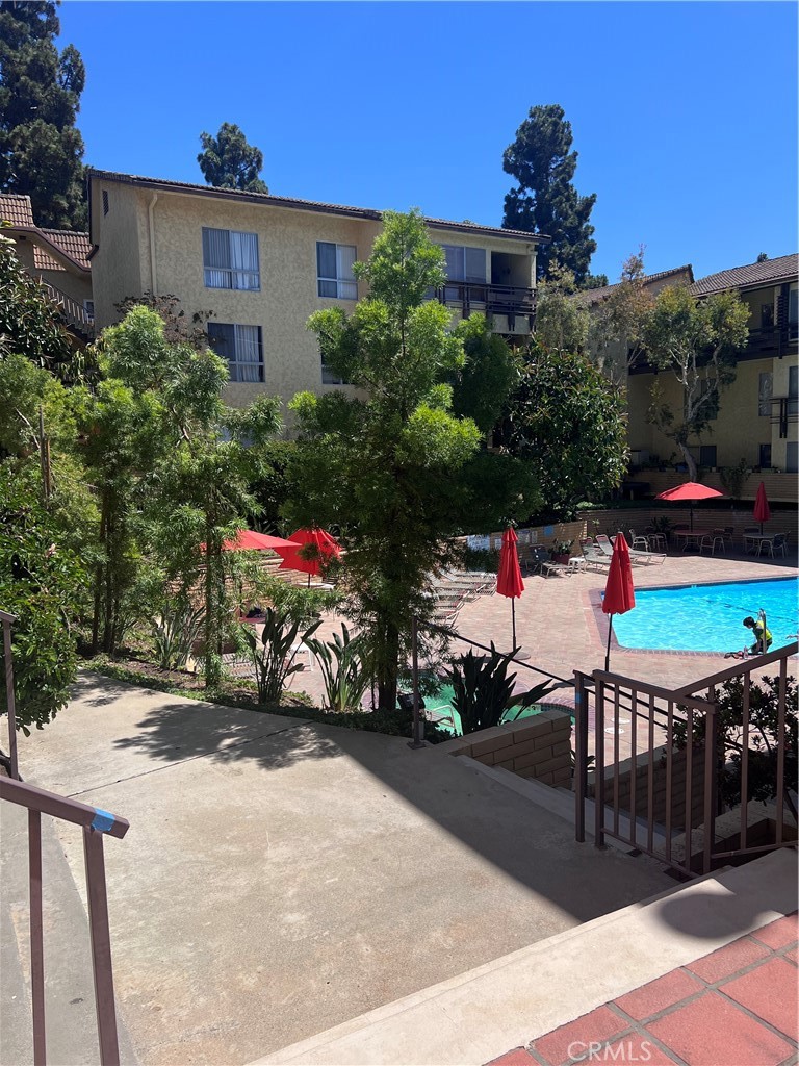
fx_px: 800
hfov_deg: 53.1
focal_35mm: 26
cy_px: 533
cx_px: 400
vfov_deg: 67.3
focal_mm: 5.7
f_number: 1.5
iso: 50
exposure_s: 1/3968
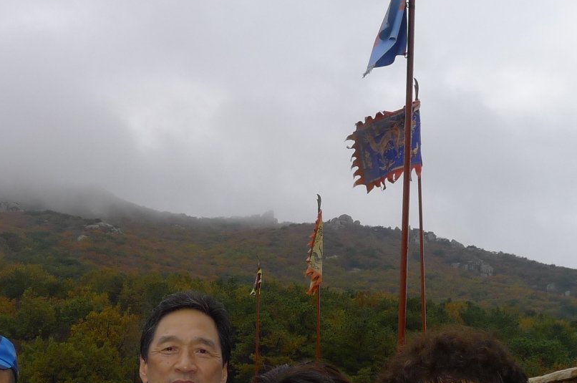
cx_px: 210
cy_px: 327
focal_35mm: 61
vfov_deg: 21.8
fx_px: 976
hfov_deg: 32.7
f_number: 3.5
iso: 100
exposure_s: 1/500
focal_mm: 5.1
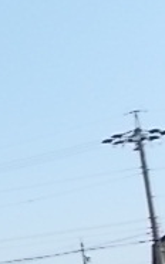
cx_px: -287
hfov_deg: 10.7
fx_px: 685
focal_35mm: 95
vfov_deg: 21.7
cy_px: 202
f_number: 3.2
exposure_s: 1/640
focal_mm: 4.6
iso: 80
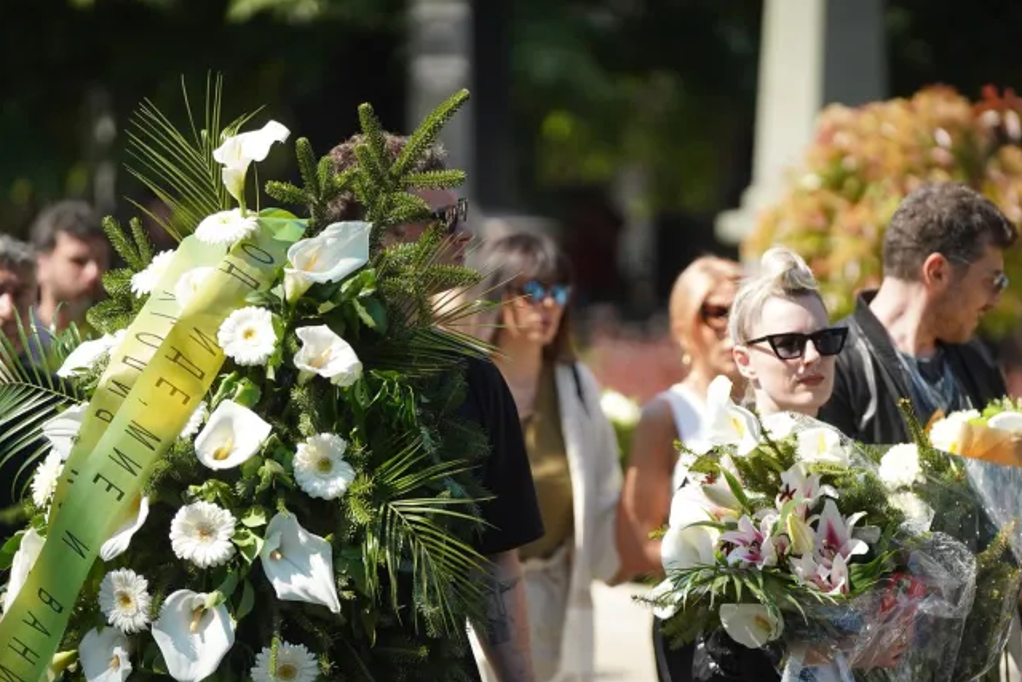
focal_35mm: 190
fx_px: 5395
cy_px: 303
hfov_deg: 10.8
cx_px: 565
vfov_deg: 7.2
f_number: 2.8
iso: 640
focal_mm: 160
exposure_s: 1/4000
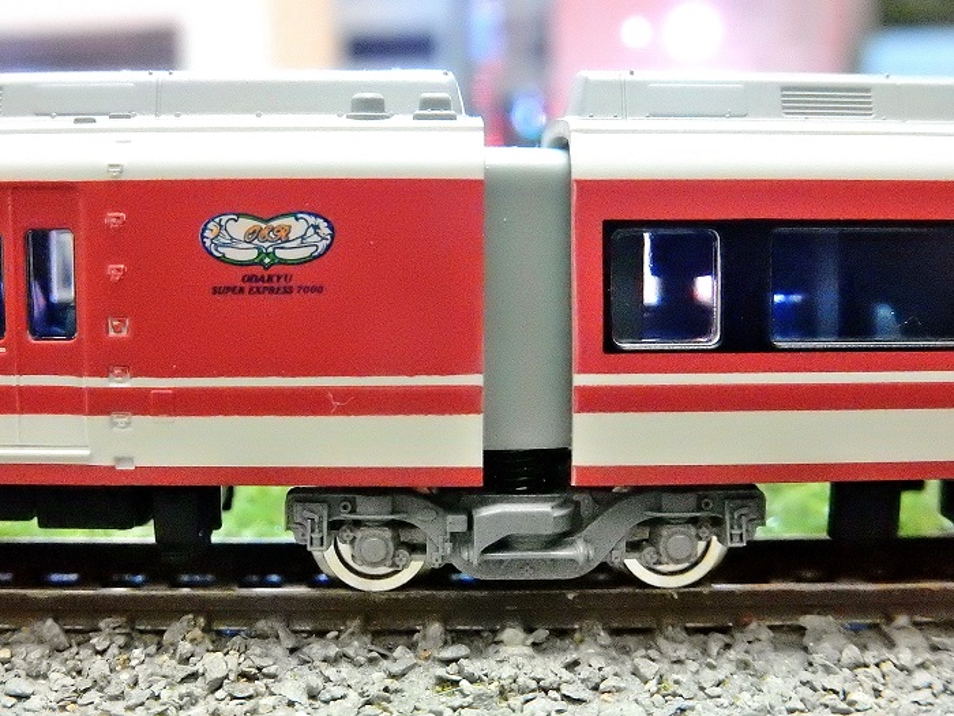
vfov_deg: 28.6
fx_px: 1406
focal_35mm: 51
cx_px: 477
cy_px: 358
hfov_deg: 37.5
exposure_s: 1/50
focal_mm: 9
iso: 3200
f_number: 4.5
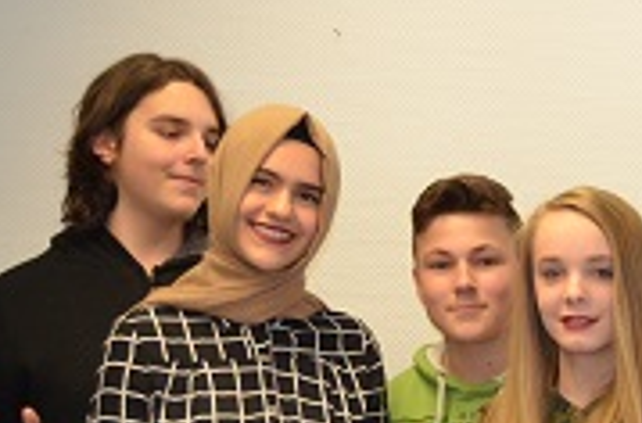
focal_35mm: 120
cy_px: 609
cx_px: 811
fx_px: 2133
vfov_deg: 11.0
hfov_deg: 16.3
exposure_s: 1/60
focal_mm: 22
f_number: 3.8
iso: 1000
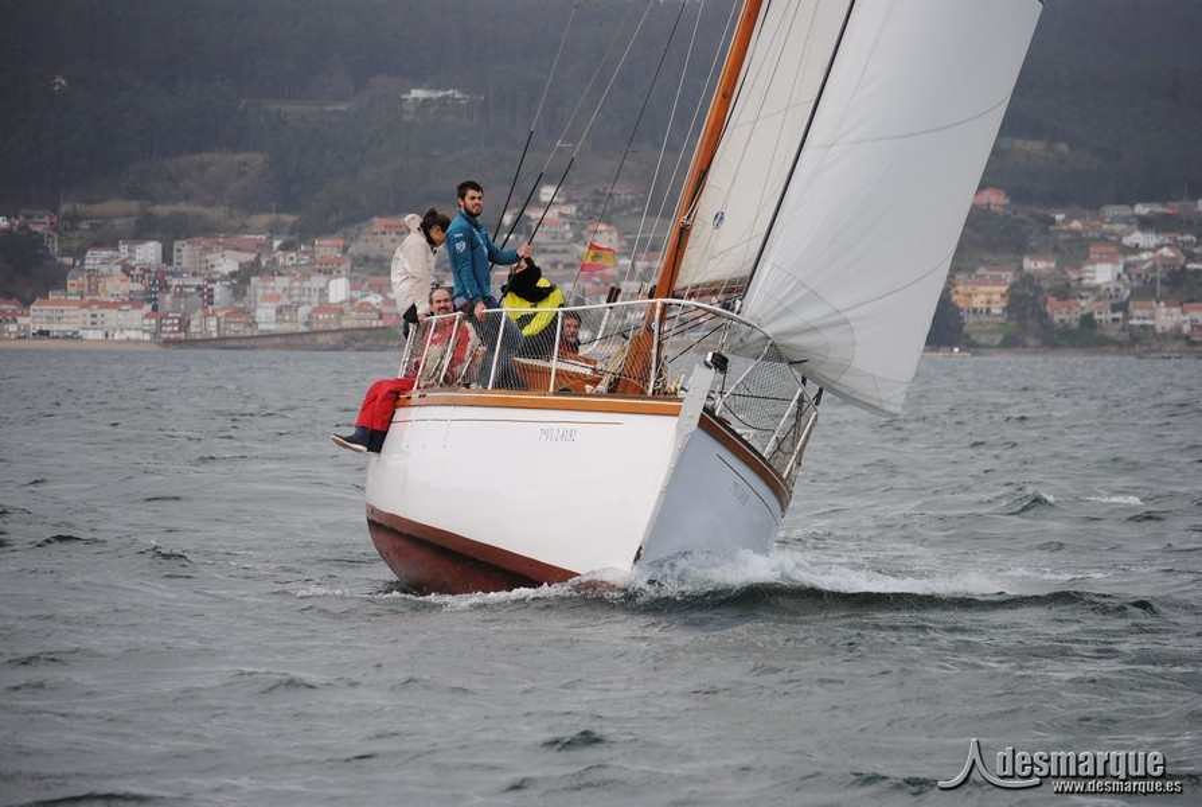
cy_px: 404
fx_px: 6273
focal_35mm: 188
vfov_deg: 7.4
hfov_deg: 10.9
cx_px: 601
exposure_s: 1/500
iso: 140
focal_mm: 125
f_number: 5.6
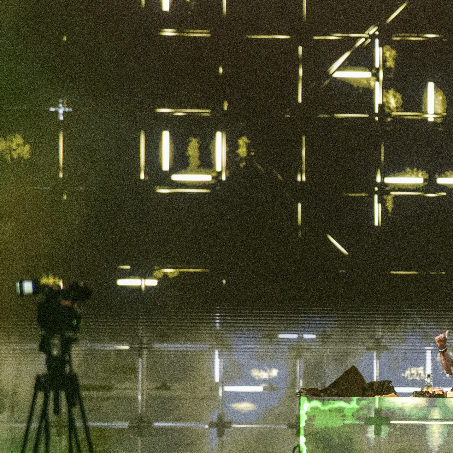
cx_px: 566
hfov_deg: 4.1
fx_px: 6292
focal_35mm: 425
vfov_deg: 4.1
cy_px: 325
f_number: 3.2
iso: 4000
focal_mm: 200
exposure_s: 1/400
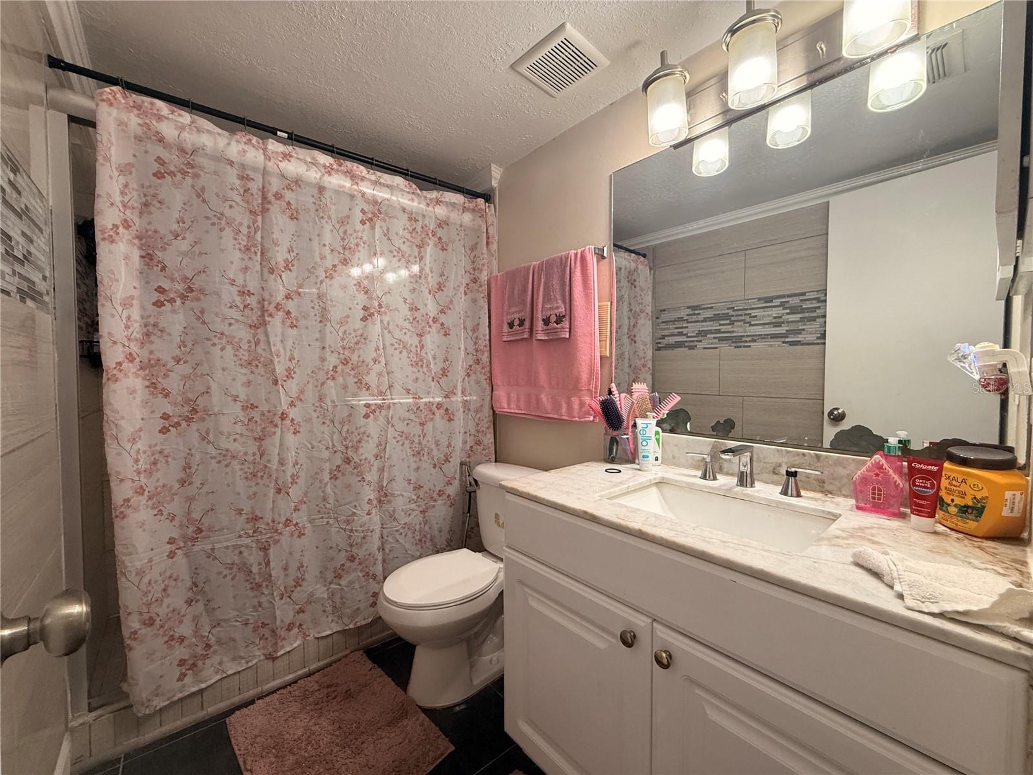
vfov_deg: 85.7
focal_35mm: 14
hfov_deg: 102.1
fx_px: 418
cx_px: 516
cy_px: 388
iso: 250
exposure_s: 1/120
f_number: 2.2
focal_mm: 2.22
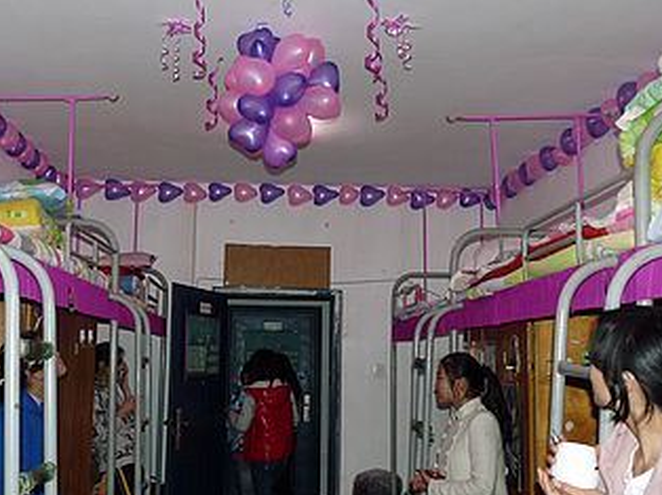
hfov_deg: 43.8
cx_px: 285
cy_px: 258
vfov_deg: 33.5
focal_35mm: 43
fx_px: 822
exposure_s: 1/30
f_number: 2.8
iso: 125
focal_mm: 4.8
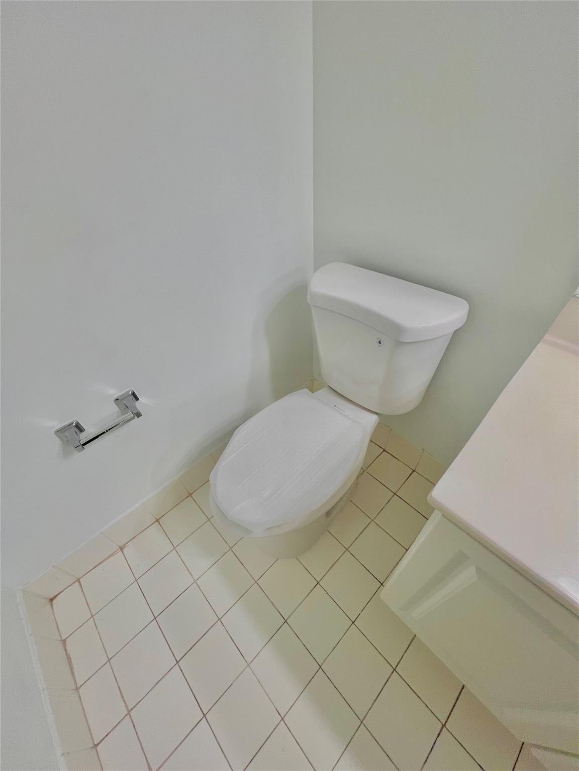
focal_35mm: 13
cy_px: 386
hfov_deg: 89.9
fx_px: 290
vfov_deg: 106.2
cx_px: 290
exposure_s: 1/120
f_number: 1.8
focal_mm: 1.57
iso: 100
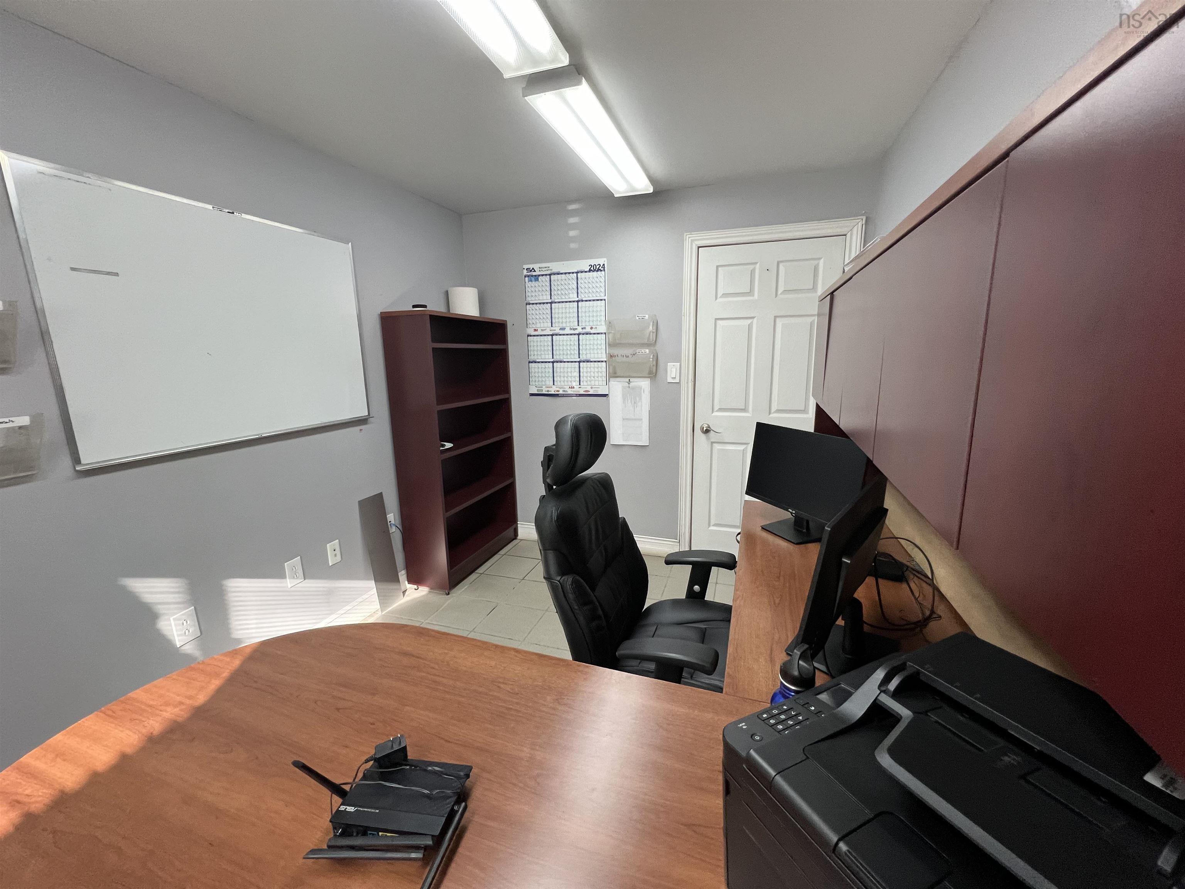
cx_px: 592
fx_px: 445
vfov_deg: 89.9
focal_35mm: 13
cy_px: 444
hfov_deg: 106.2
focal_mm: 1.57
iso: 250
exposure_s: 1/120
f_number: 1.8
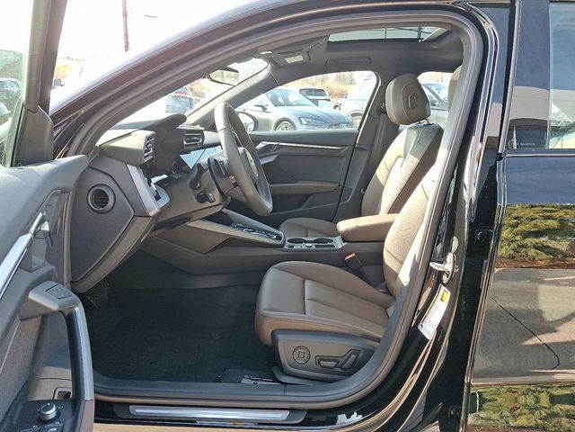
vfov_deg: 54.9
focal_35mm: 25
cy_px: 216
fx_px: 415
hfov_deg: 69.4
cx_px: 288
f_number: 1.8
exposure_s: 1/120
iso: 26
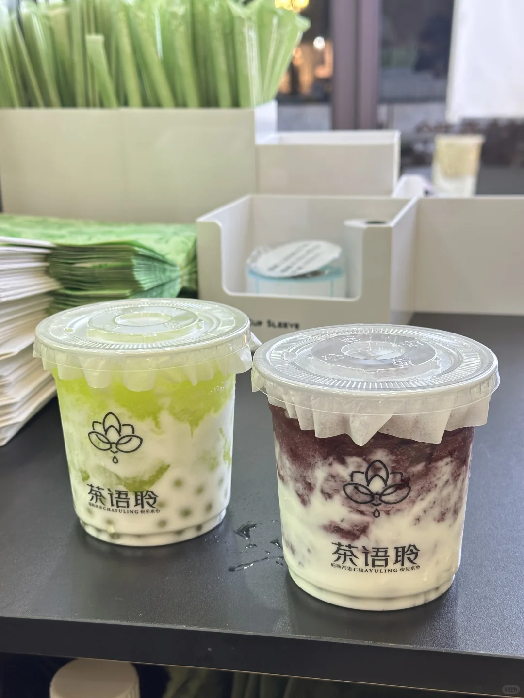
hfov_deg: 30.3
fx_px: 969
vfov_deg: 39.7
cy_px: 349
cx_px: 262
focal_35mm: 48
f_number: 1.78
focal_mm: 6.86
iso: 100
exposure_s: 1/50
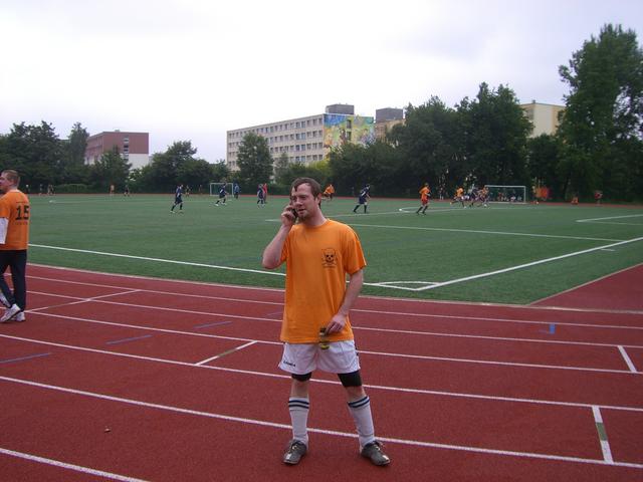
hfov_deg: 49.0
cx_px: 322
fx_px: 706
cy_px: 241
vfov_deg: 37.7
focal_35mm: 38
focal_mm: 6.2
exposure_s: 1/400
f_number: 4.3
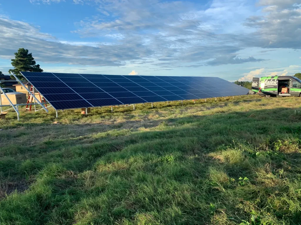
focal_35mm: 26
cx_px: 150
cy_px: 112
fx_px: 226
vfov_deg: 53.1
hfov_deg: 67.3
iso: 25
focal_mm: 4.25
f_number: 1.8
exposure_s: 1/737
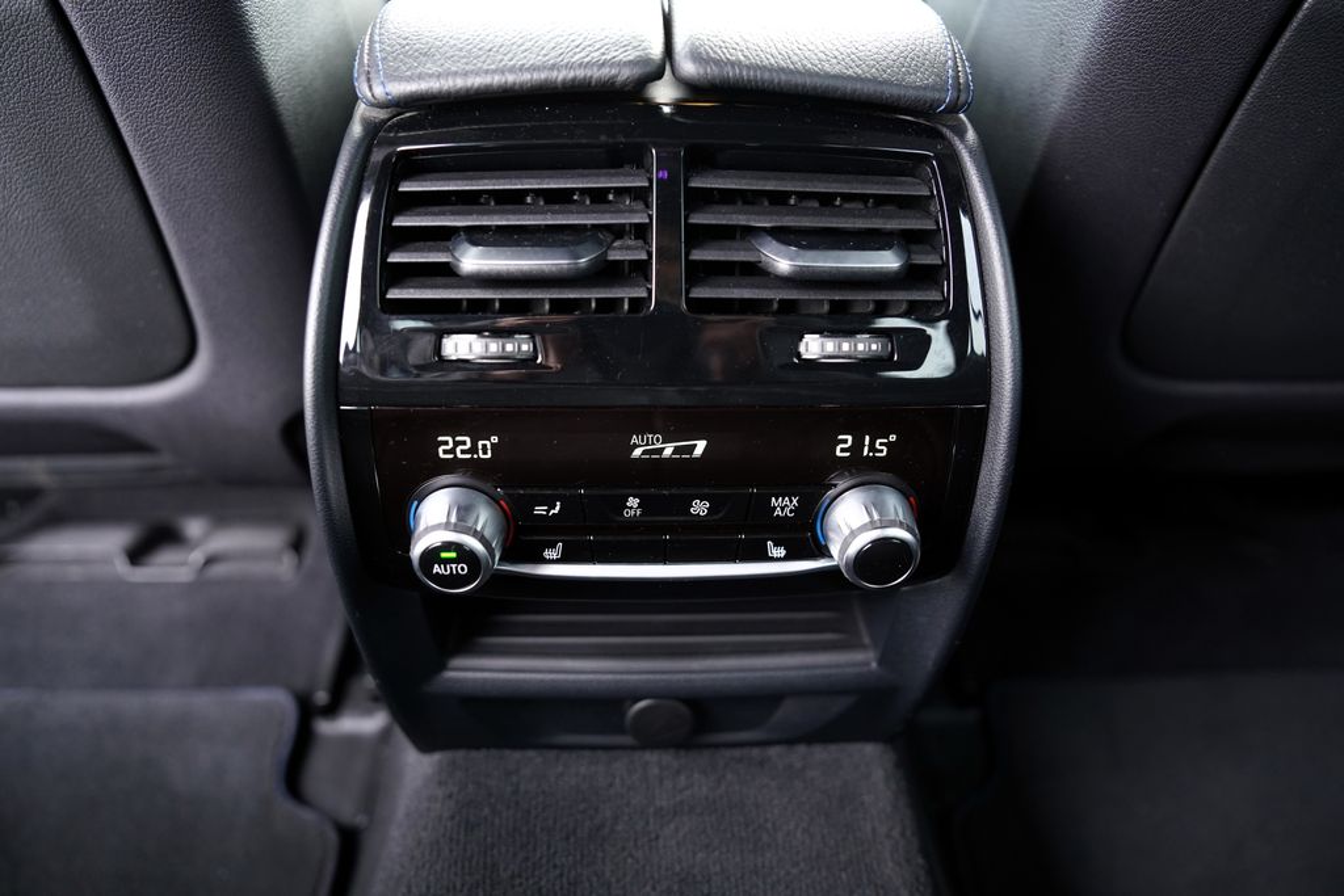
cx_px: 672
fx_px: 896
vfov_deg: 53.1
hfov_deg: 73.7
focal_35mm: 24
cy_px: 448
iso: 1250
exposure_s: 1/30
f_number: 2.8
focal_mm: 24
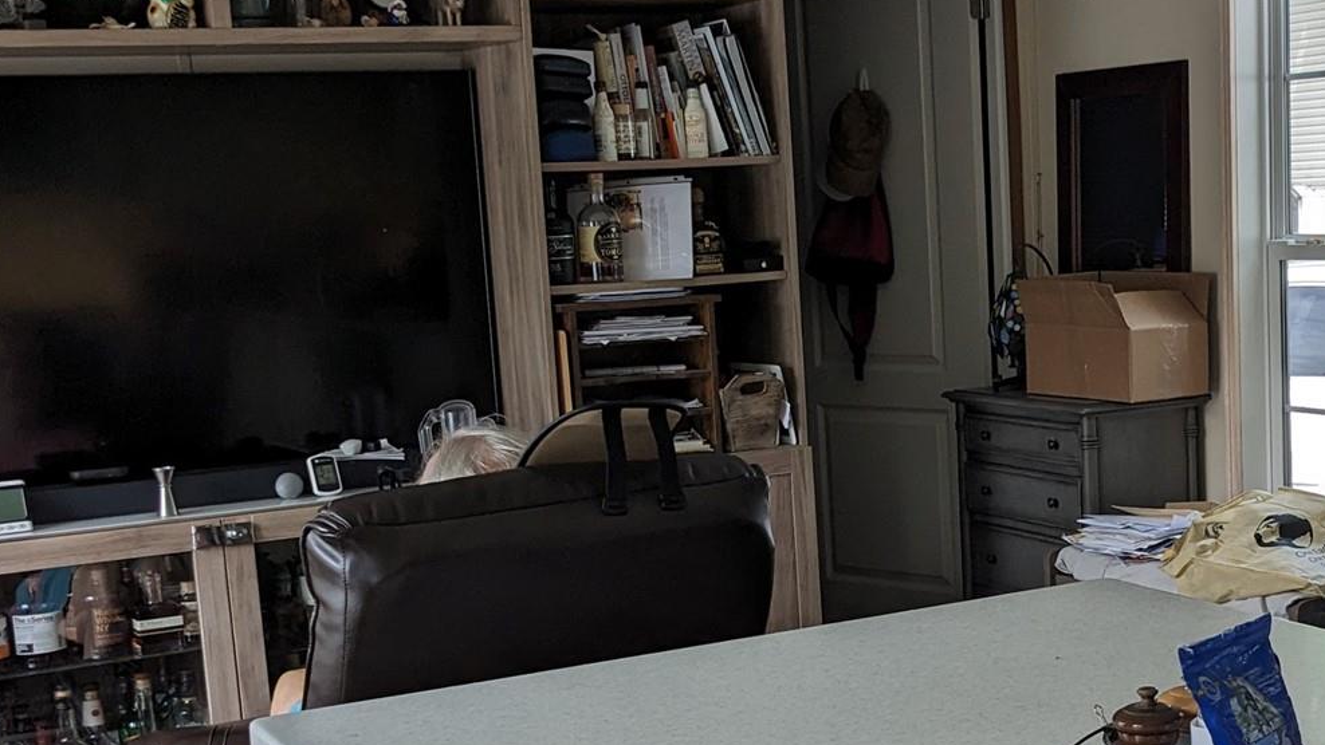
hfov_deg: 34.0
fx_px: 2143
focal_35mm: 61
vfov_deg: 19.6
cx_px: 892
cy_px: 527
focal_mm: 4.38
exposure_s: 1/229
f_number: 1.73
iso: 56
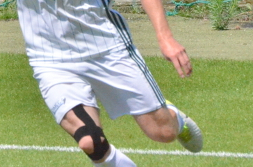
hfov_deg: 1.4
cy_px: 50
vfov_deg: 0.9
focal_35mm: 1482
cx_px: 32
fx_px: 10392
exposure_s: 1/8000
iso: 6400
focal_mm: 300
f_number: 14
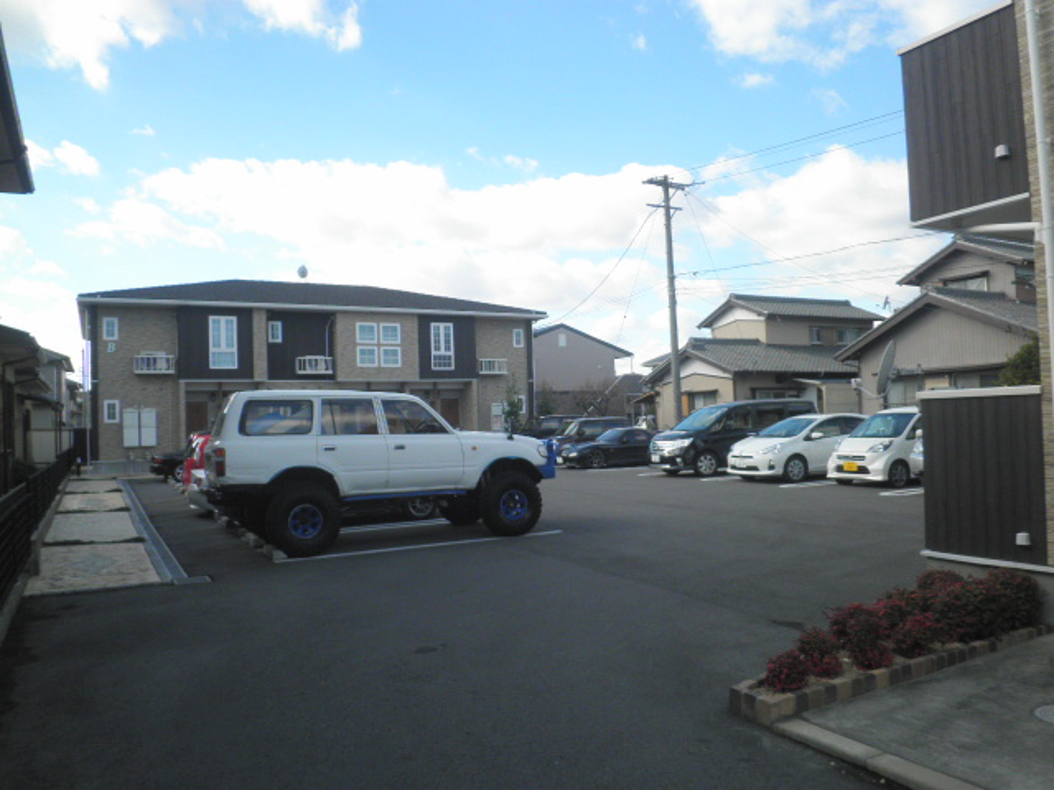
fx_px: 792
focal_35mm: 26
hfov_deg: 67.3
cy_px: 395
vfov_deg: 53.1
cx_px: 527
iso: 64
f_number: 7.9
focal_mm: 4.7
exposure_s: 1/60
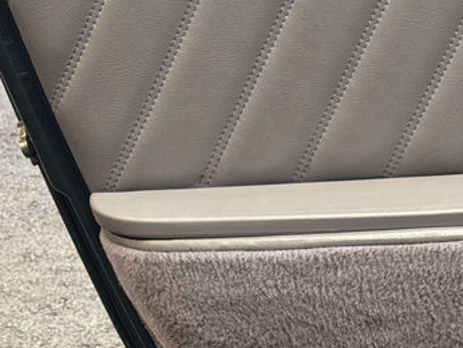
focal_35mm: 142
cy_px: 79
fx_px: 1901
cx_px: 608
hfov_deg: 13.4
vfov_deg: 10.4
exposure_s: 1/50
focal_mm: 6.76
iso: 250
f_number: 1.78
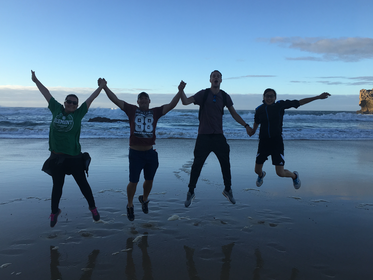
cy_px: 134
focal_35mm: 31
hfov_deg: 58.3
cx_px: 176
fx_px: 334
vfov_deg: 45.4
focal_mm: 4.15
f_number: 2.2
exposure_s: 1/777
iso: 25
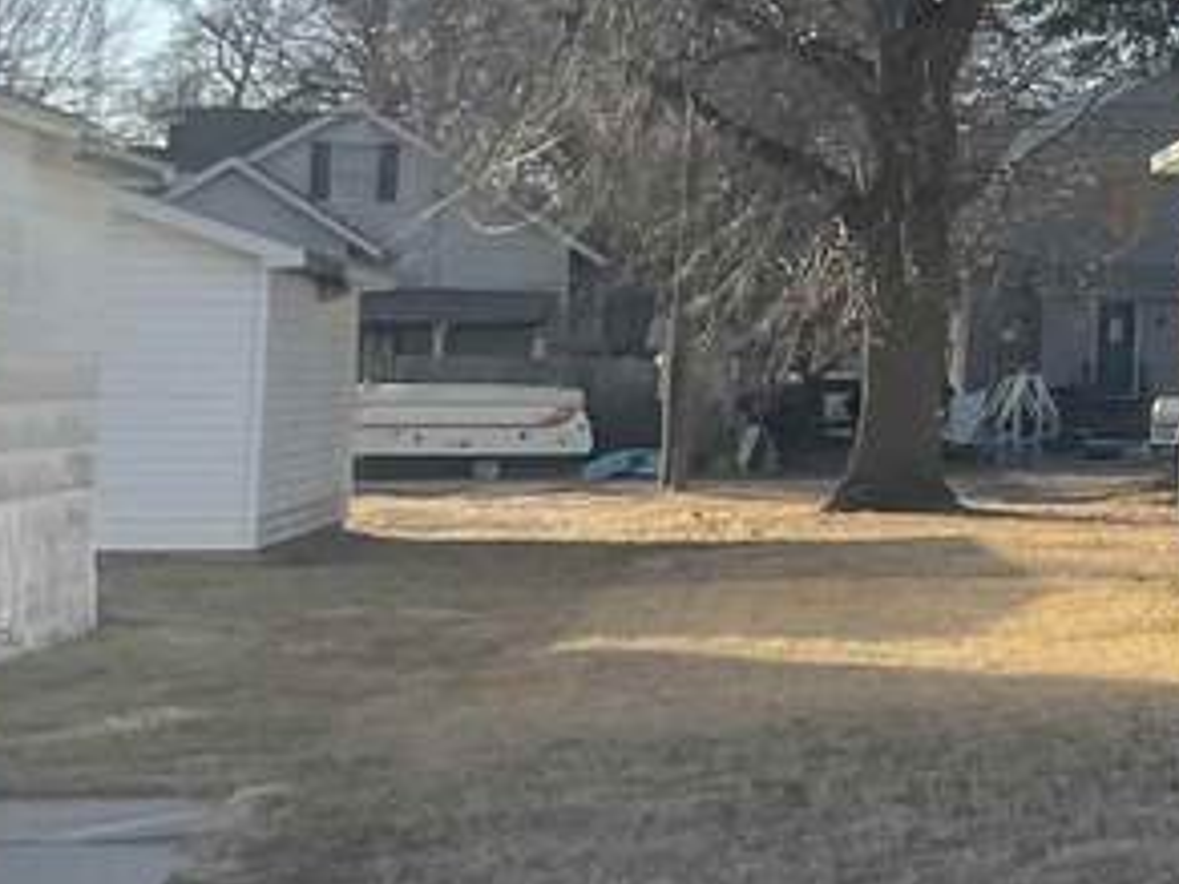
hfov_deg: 14.3
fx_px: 3883
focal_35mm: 114
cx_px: 2398
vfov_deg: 12.9
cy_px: 93
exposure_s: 1/1825
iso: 32
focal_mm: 4.2
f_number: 1.6
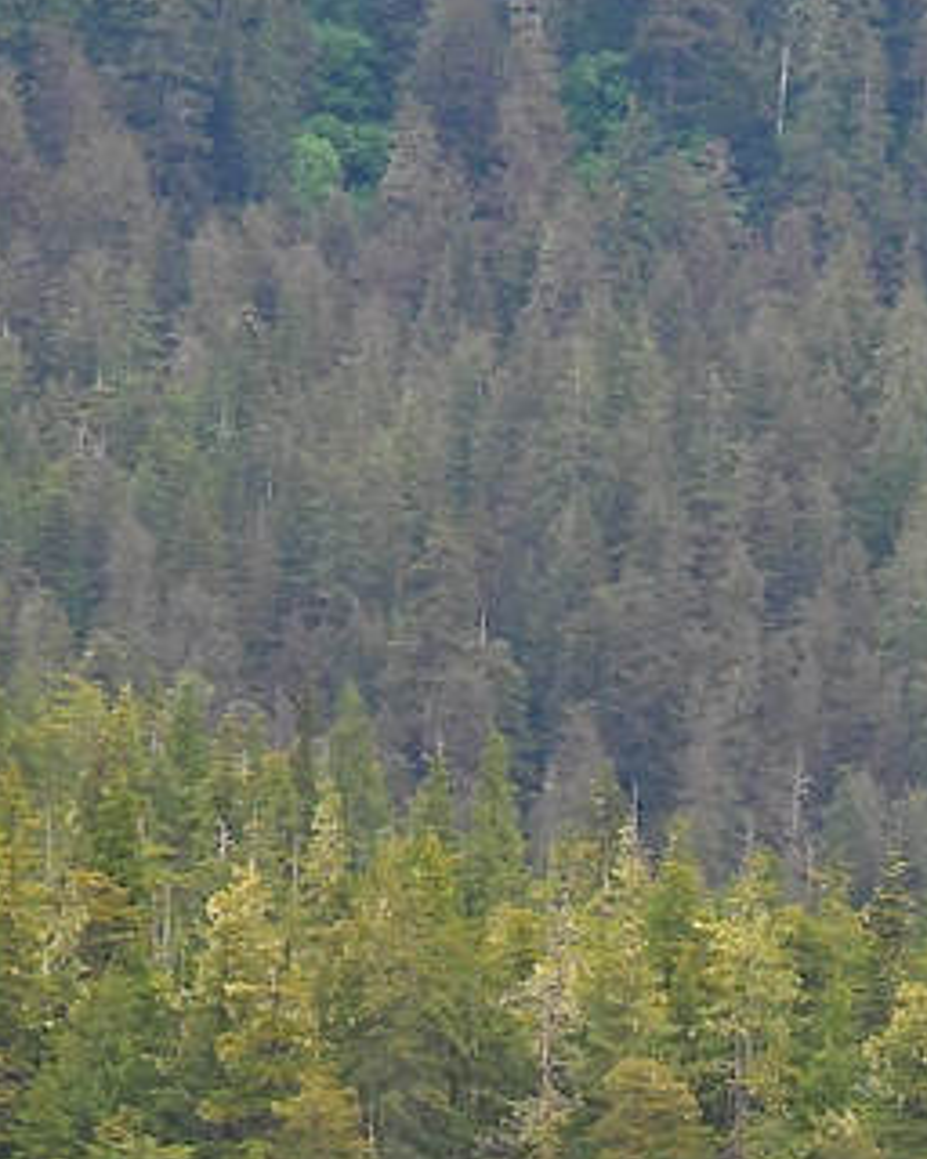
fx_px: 20097
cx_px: 1662
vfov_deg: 3.3
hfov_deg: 2.6
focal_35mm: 586
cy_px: 627
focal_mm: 26.8
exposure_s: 1/160
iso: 100
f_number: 4.5
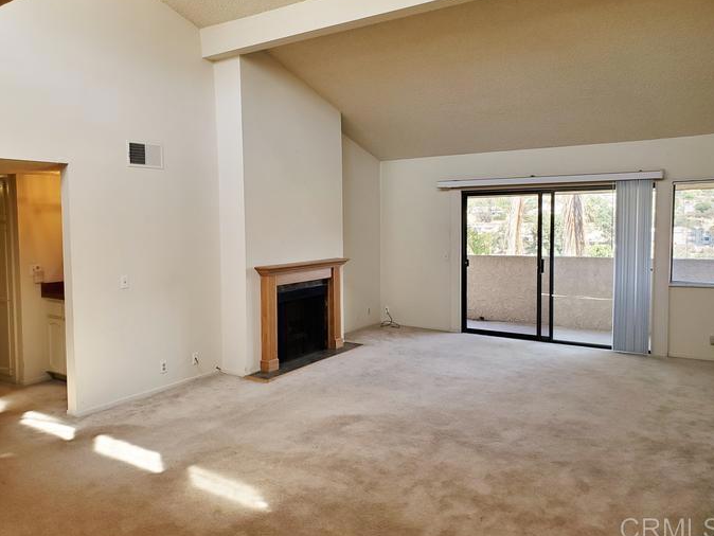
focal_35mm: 27
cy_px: 264
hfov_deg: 65.3
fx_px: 557
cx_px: 353
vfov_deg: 51.4
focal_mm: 4.3
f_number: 2.4
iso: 100
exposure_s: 1/120
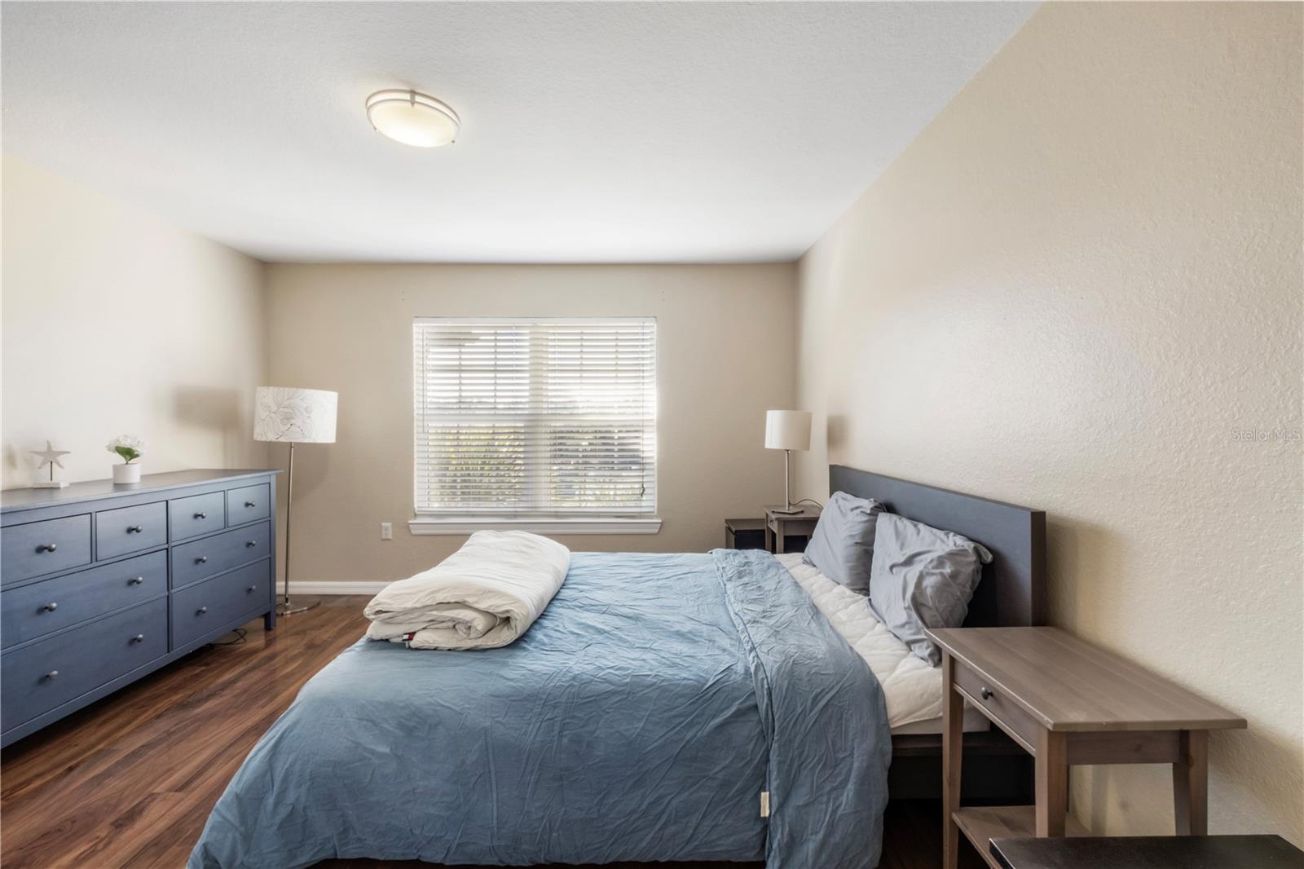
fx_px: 543
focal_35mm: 15
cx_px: 652
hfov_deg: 100.4
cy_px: 434
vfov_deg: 77.3
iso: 320
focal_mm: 10
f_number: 18
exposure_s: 1/13
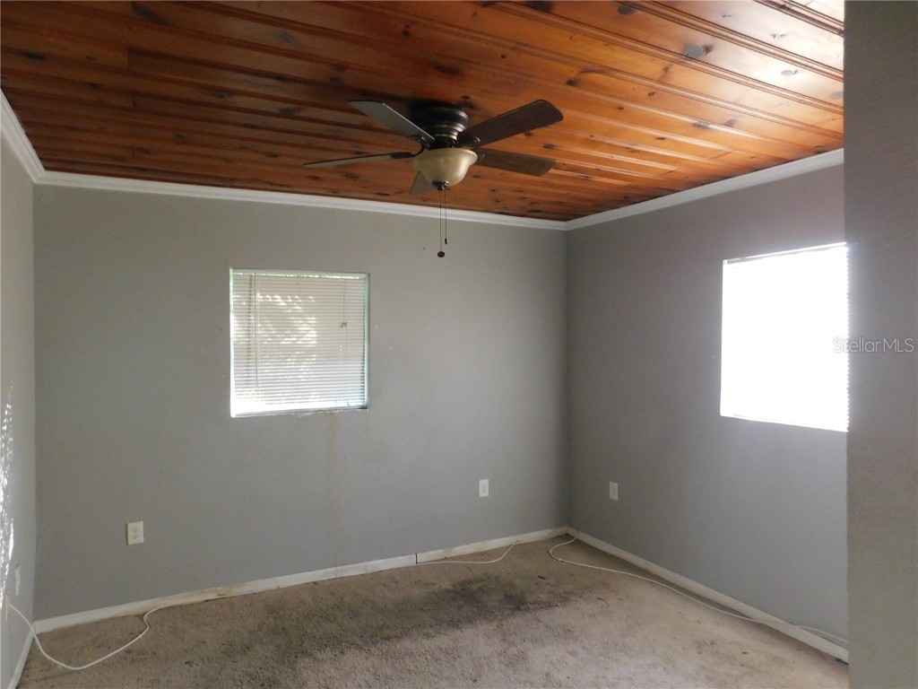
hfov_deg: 73.9
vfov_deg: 58.9
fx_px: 610
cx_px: 459
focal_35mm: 23
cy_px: 344
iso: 400
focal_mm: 4
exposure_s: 1/30
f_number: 3
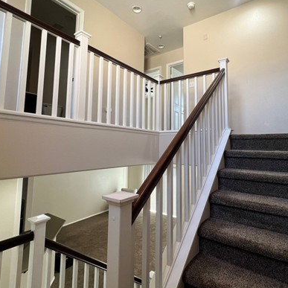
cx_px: 157
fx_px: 179
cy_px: 127
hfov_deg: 77.5
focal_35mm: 19
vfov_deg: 77.4
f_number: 1.8
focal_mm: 1.57
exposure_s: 1/120
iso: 200
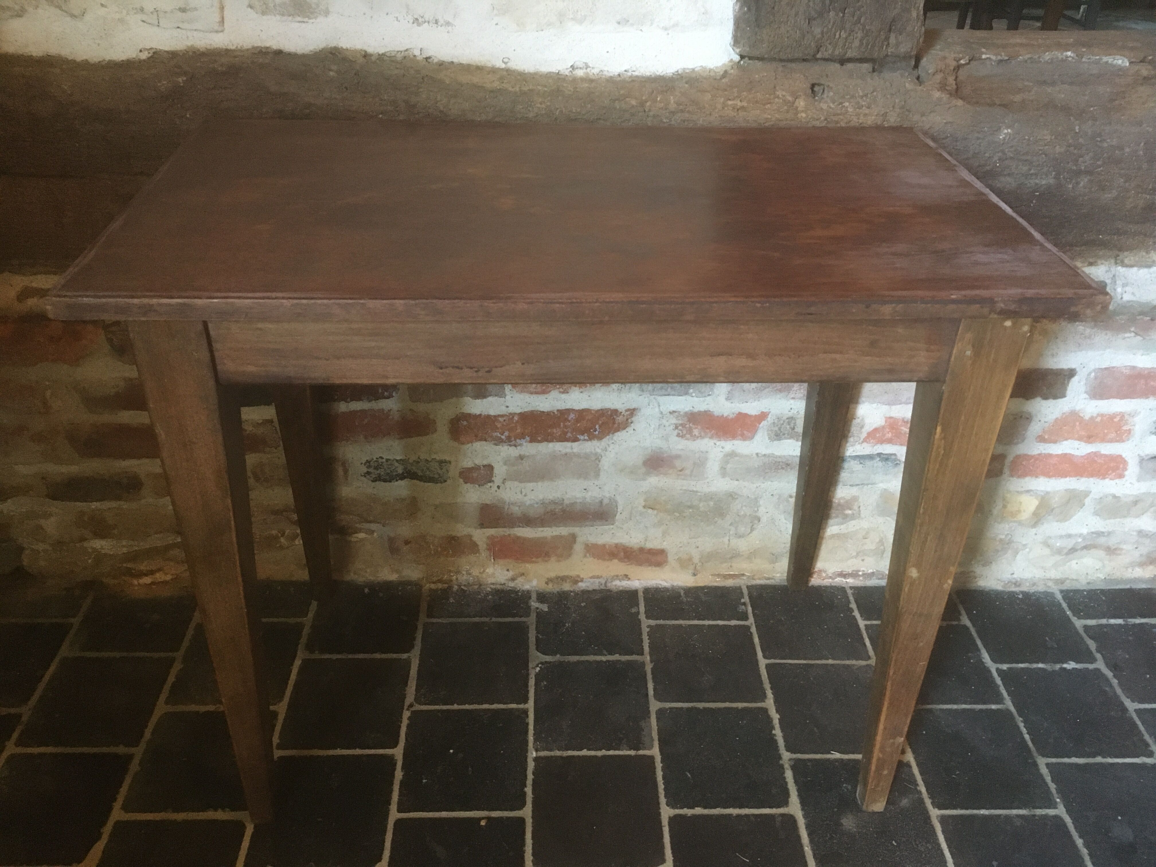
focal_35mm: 29
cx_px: 578
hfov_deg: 61.7
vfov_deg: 48.2
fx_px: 968
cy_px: 434
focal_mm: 4.15
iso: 200
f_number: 2.2
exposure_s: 1/17
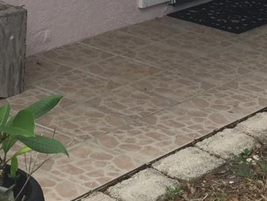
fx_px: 910
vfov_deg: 12.0
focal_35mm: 118
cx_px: 107
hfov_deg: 16.7
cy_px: -104
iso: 32
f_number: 2.2
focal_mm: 4.15
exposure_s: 1/388
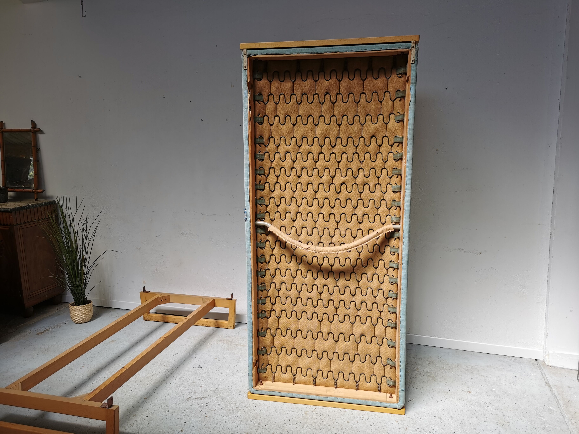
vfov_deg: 51.4
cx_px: 290
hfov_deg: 65.3
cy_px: 217
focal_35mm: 27
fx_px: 452
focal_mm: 5.58
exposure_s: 1/1078
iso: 50
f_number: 1.8
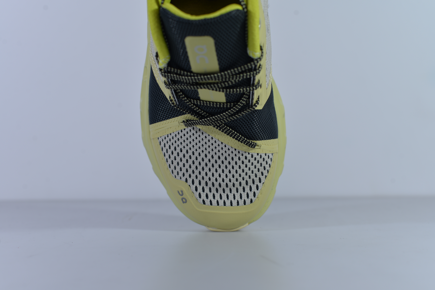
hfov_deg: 39.6
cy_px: 145
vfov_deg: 27.0
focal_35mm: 50
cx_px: 218
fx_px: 604
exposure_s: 1/320
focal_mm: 50
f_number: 5.6
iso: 100
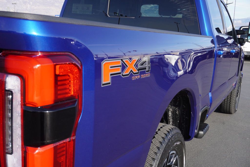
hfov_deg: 47.9
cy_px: 84
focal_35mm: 40
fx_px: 281
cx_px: 125
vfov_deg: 33.1
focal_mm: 27
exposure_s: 1/160
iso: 160
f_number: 8
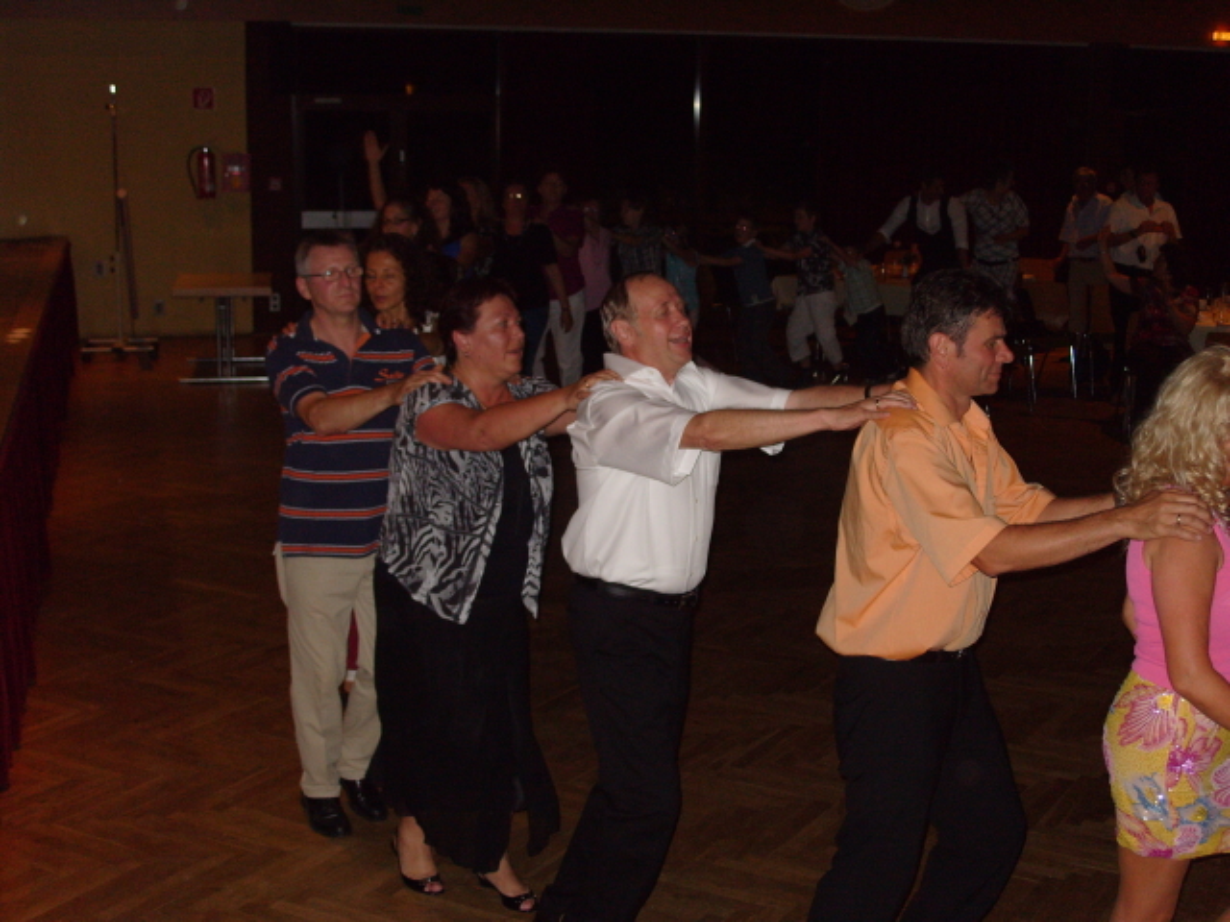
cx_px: 615
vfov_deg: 29.1
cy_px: 461
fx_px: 1777
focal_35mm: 50
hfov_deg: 38.2
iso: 200
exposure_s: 1/60
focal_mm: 11.1
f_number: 3.1
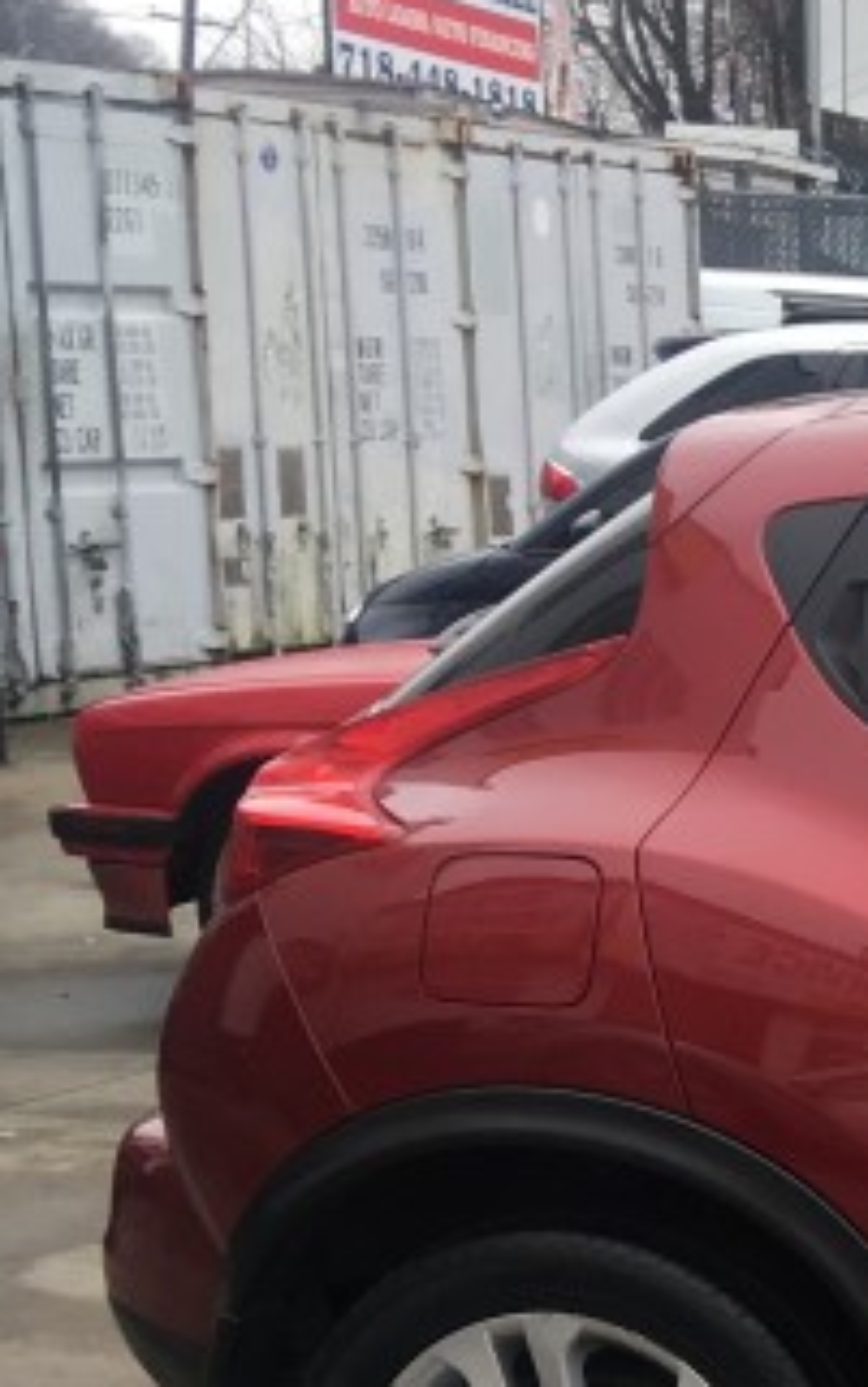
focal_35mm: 98
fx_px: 3704
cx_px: 1900
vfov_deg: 20.9
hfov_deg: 11.6
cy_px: 1110
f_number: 2.2
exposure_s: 1/190
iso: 25
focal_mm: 4.15
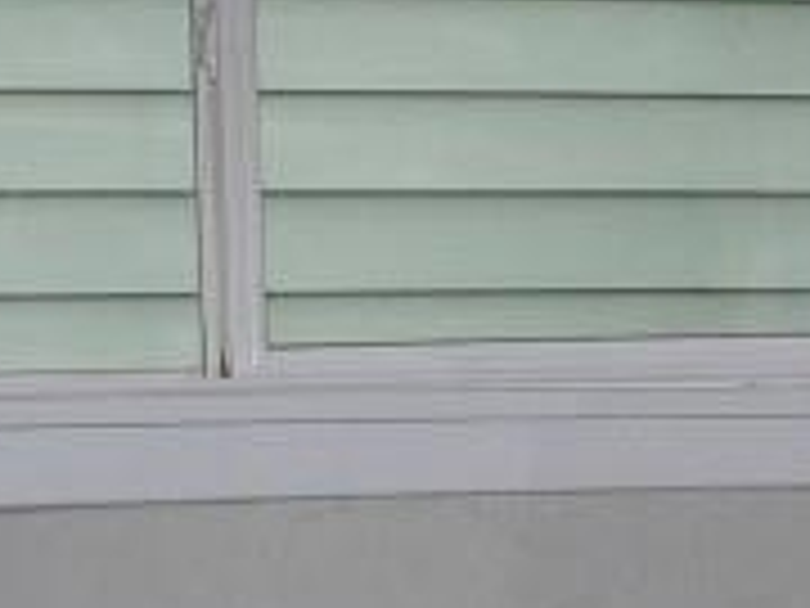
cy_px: 1027
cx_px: 1487
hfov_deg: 10.8
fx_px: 4001
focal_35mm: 171
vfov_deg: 8.4
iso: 100
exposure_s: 1/60
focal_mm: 6
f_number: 2.8
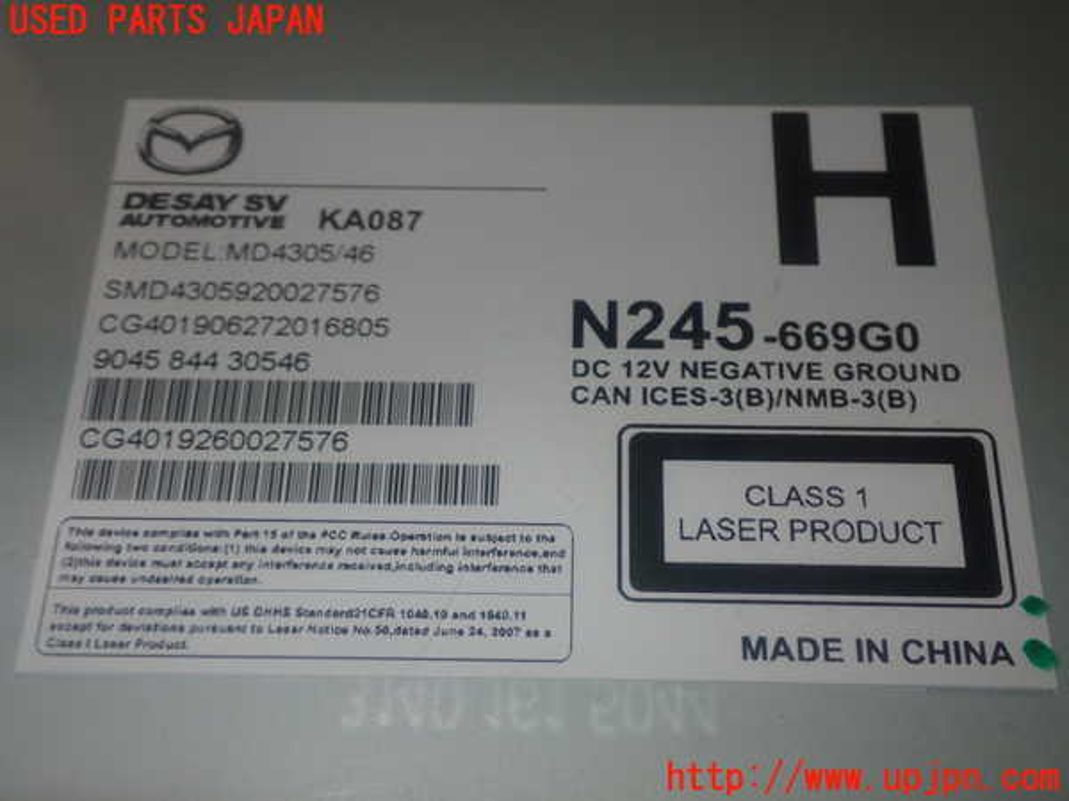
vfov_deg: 30.9
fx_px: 1451
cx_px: 534
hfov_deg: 40.4
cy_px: 400
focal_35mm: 47
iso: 200
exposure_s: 1/50
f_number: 9
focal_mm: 8.4
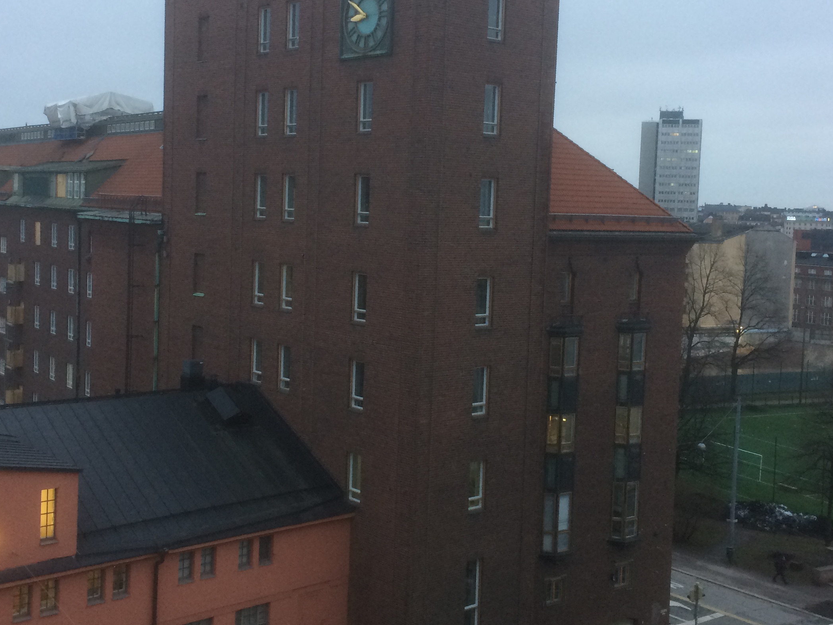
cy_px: 269
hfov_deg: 42.0
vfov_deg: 32.1
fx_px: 1083
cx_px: 375
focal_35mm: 45
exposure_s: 1/33
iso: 100
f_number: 2.2
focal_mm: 4.15
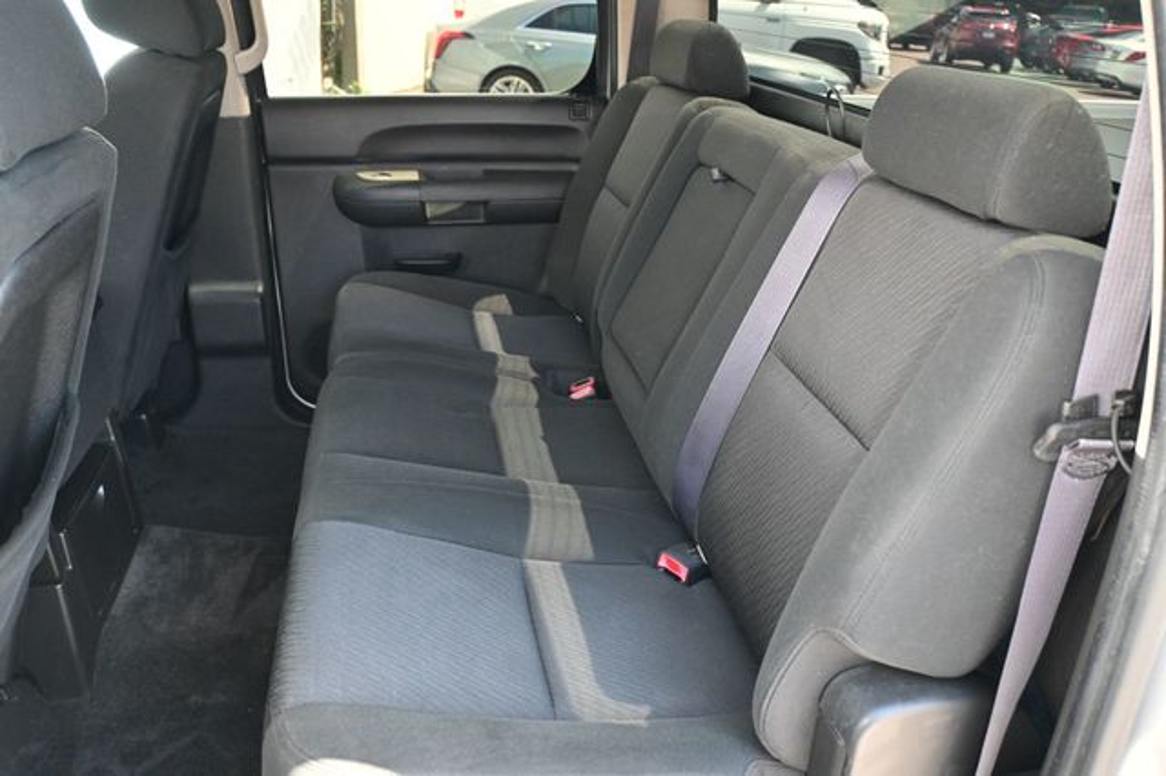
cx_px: 583
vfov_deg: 43.6
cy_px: 388
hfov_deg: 62.0
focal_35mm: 30
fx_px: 971
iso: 1400
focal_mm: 20
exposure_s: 1/125
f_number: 3.8
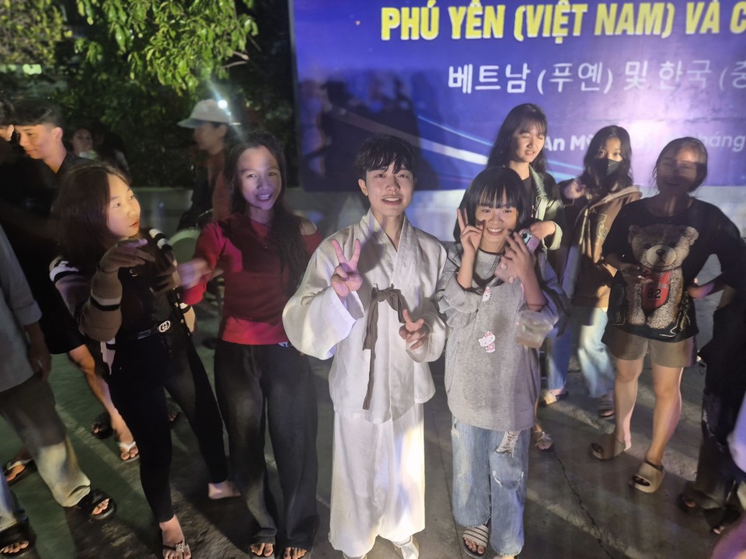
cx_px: 373
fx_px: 496
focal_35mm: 23
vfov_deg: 58.9
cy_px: 280
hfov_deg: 73.9
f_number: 1.8
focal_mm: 5.4
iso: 250
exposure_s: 1/35
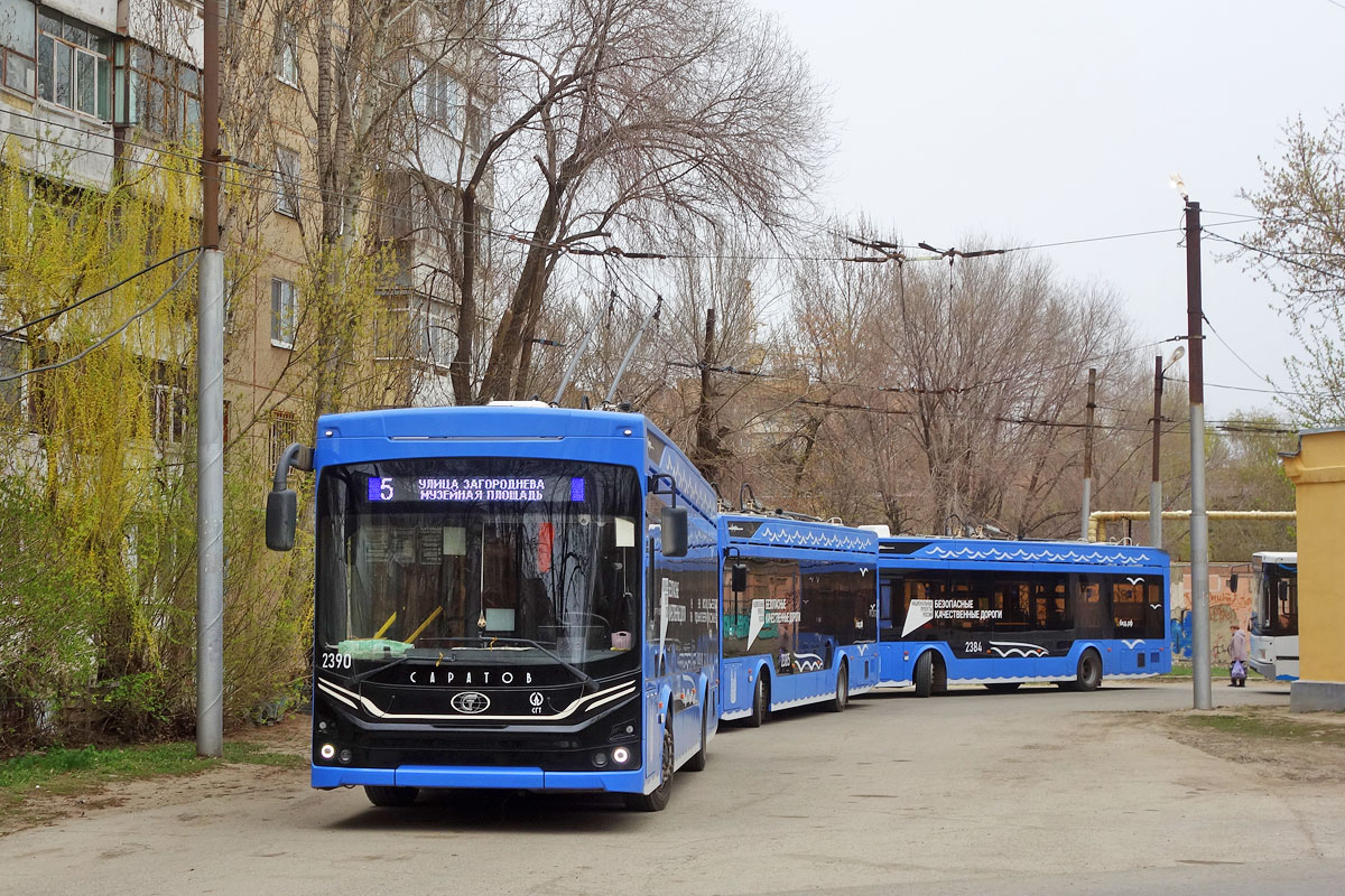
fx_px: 1718
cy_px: 448
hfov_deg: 42.7
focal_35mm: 46
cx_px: 672
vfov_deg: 29.2
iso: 125
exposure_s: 1/125
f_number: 5.6
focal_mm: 17.18
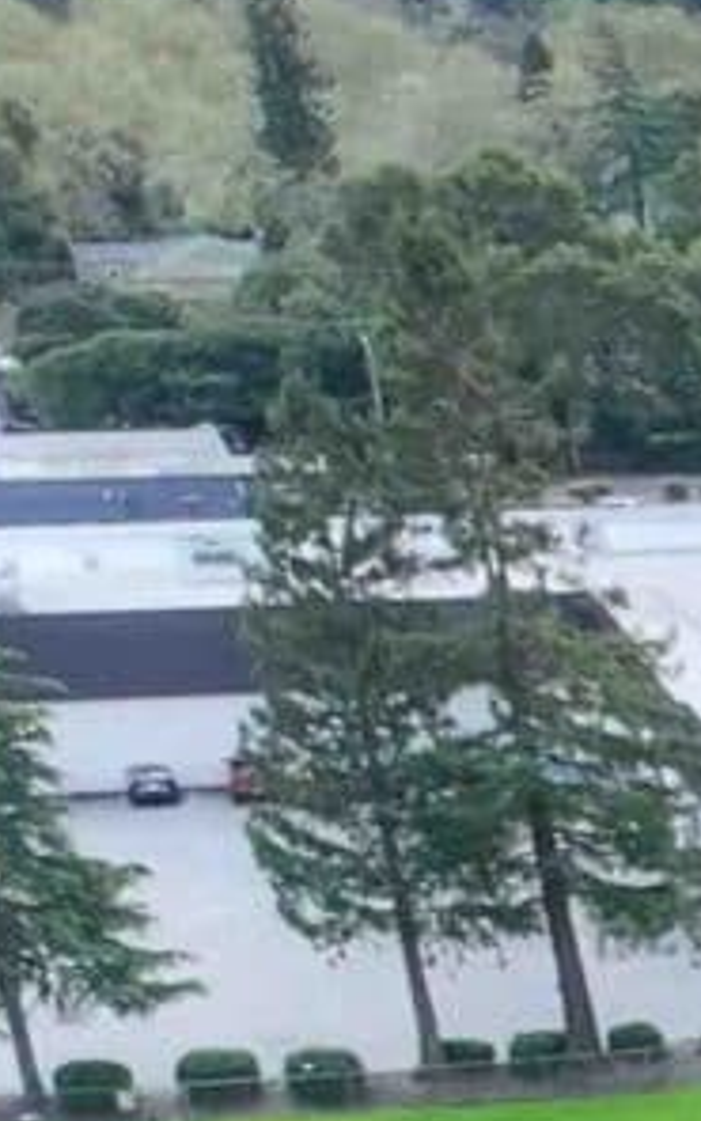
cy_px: 2727
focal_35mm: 220
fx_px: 6725
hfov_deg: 4.7
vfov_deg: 8.6
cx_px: 3766
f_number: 2.8
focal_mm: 12.3
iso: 330
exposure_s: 1/2000
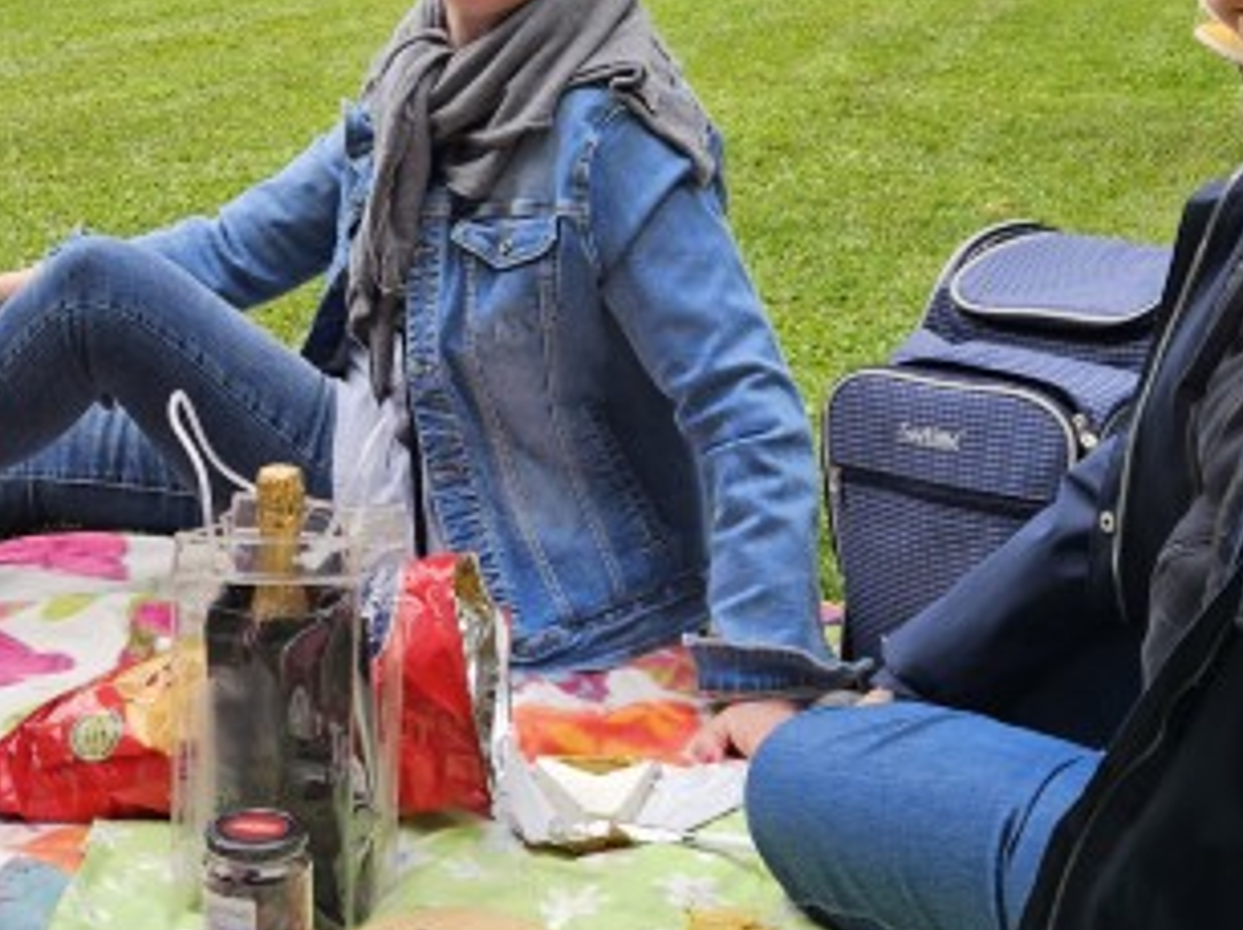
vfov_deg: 19.1
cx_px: 284
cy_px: 333
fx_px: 2763
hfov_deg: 25.0
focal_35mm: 77
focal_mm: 5.4
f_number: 1.8
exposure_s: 1/114
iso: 25
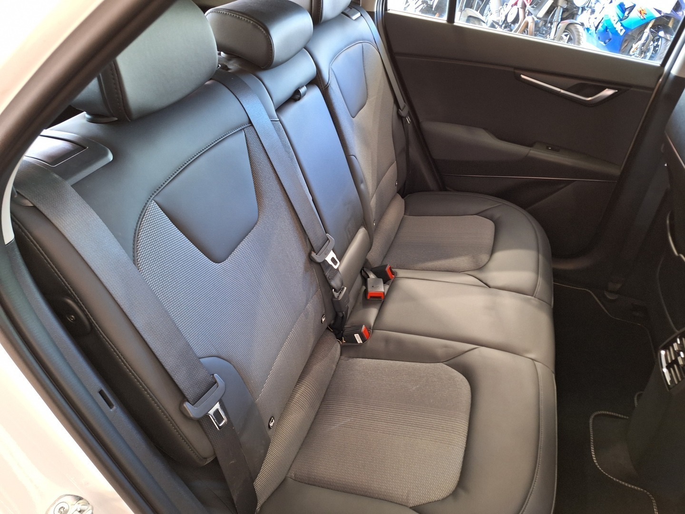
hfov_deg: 73.9
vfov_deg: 58.9
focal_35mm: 23
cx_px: 342
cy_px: 257
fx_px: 455
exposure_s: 1/25
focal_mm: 5.54
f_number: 1.8
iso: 320
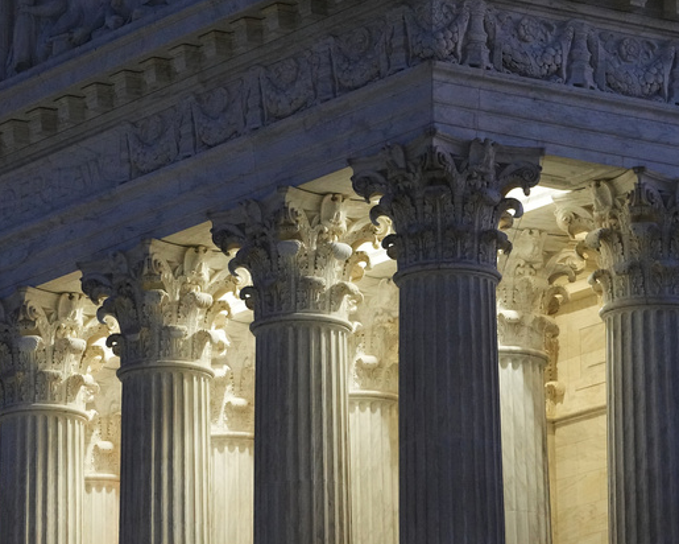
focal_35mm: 248
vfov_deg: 6.2
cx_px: 80
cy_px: 211
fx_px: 4984
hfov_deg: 7.8
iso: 5000
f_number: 4.5
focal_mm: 133
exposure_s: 1/200
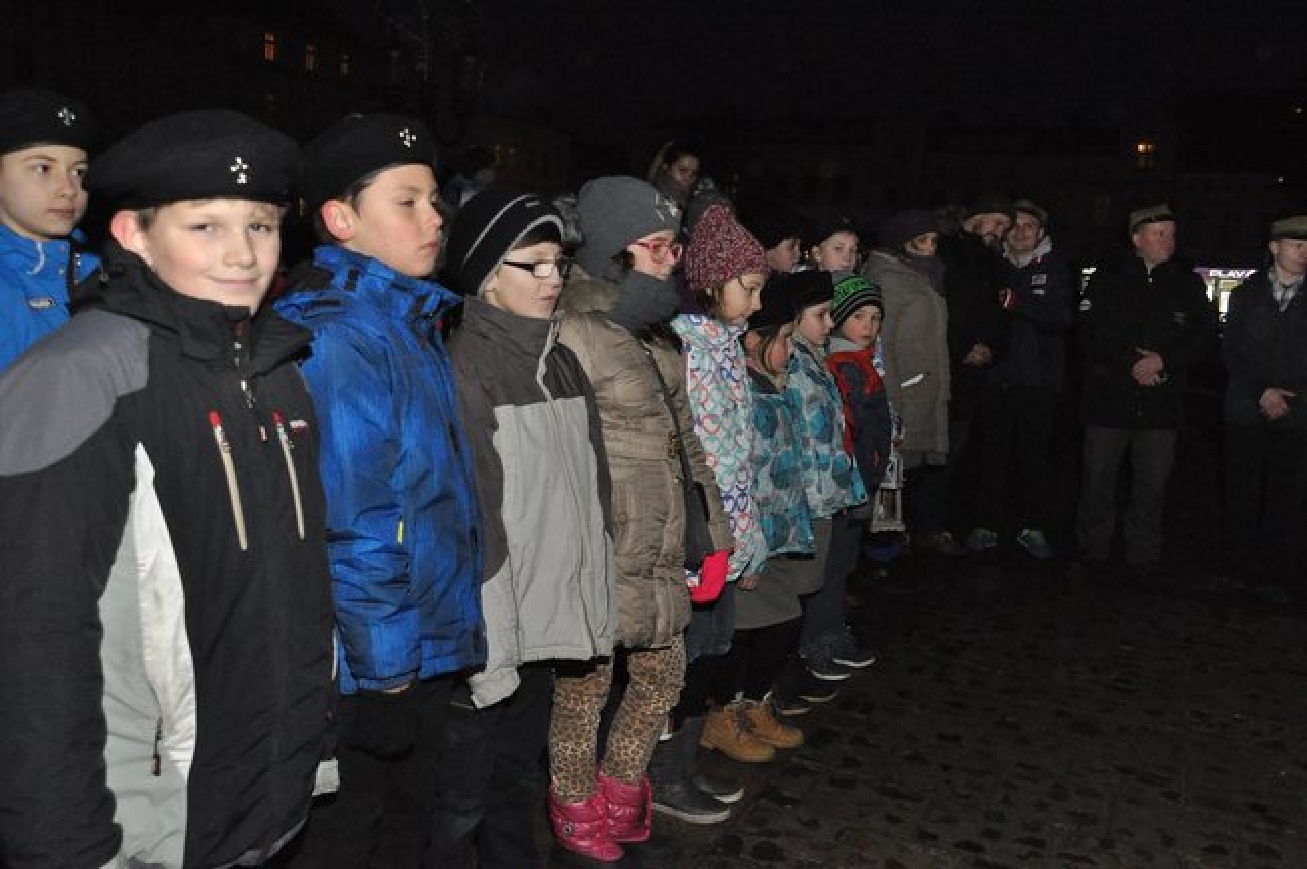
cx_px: 654
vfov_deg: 39.9
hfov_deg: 57.3
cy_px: 434
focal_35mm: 33
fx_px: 1197
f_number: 8
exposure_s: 1/60
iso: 3200
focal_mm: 22
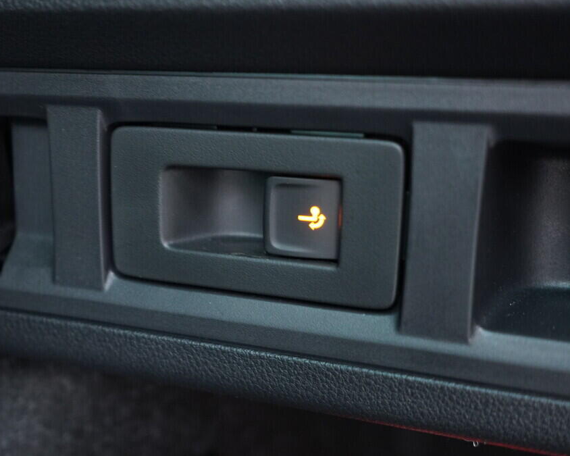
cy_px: 229
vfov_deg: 36.5
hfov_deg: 44.8
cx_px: 276
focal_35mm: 41
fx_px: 692
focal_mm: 24
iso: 1600
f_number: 2.8
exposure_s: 1/40
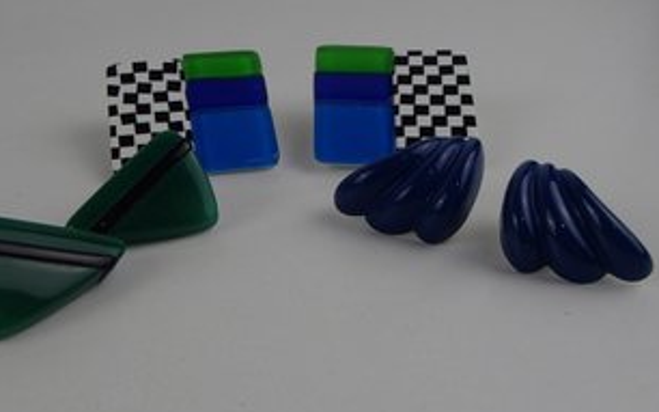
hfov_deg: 45.2
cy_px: 238
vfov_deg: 29.1
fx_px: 790
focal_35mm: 44
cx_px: 296
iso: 160
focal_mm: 6.64
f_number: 4.7
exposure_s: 1/160
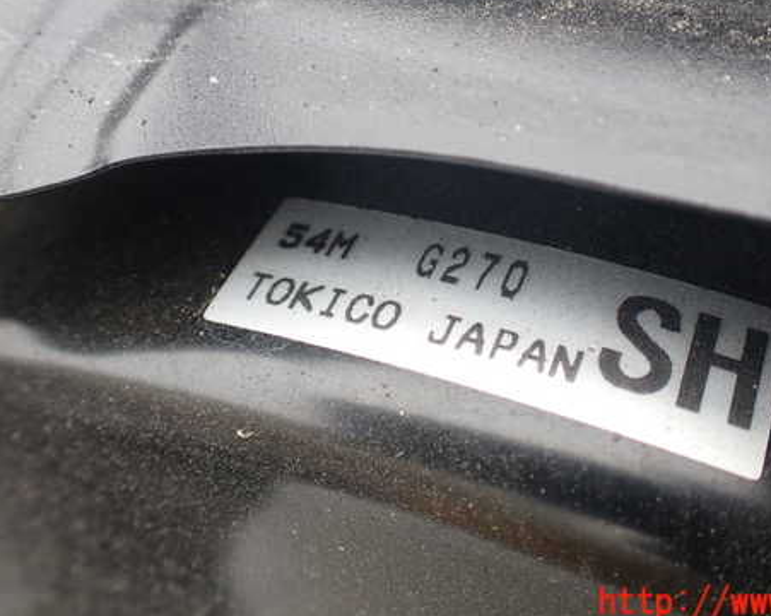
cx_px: 472
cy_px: 240
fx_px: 889
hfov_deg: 46.5
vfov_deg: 38.0
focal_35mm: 39
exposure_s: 1/125
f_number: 2.3
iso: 125
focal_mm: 5.4
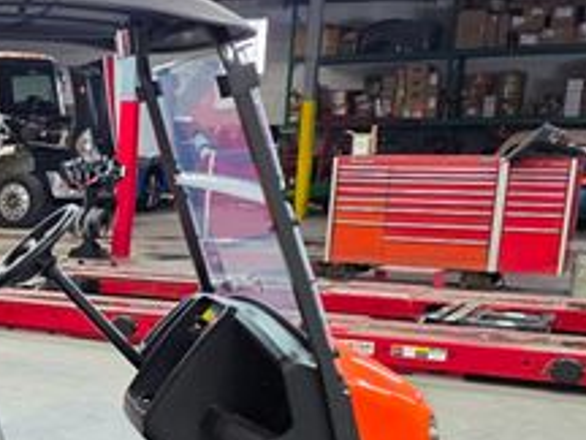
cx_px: -174
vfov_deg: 21.3
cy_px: 364
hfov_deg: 24.8
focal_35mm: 68
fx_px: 1151
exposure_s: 1/120
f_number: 1.7
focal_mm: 6.3
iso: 160
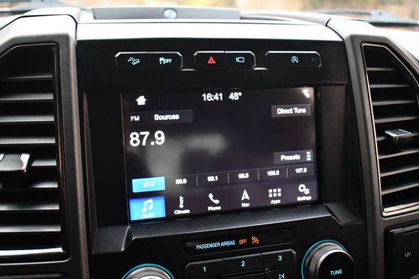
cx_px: 210
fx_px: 430
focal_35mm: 37
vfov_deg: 35.9
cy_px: 140
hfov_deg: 51.9
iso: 6400
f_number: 4
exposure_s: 1/60
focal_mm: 25
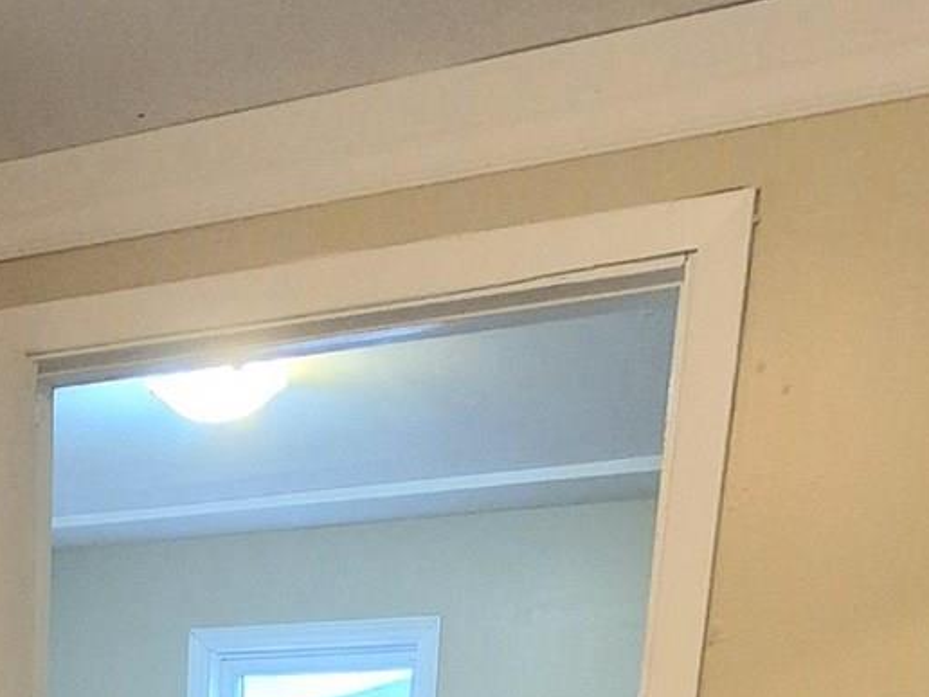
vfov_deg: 19.3
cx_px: 104
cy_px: 1237
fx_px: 1557
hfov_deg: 31.8
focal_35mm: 58
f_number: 2.2
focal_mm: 1.74
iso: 640
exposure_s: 1/60.2
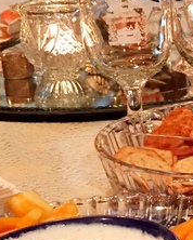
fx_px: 727
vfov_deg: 18.8
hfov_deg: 14.4
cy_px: 121
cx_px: 261
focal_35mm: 102
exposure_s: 1/15
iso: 250
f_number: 2.2
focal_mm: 4.15
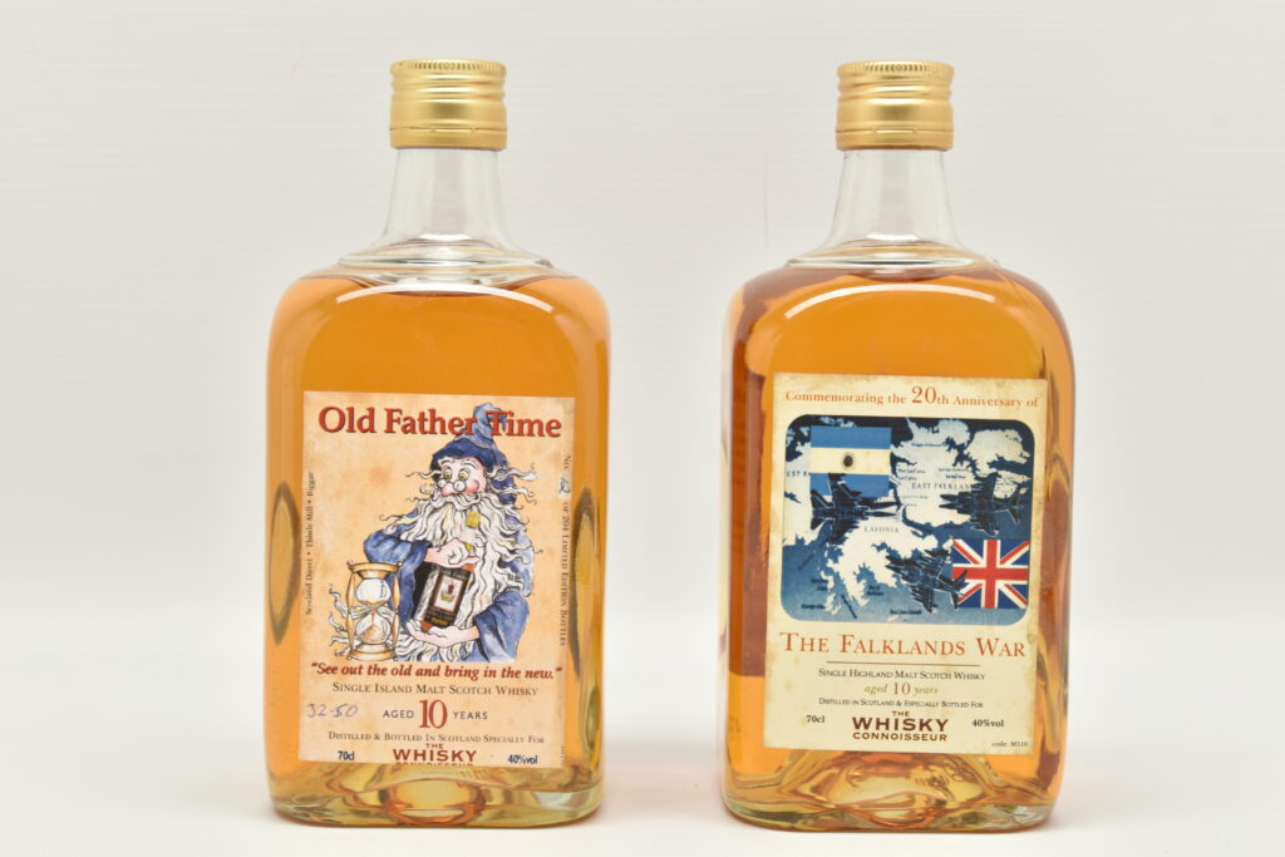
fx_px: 2410
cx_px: 642
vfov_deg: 20.2
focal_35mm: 68
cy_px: 428
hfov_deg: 29.9
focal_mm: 45
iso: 100
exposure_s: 1/100
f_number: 10
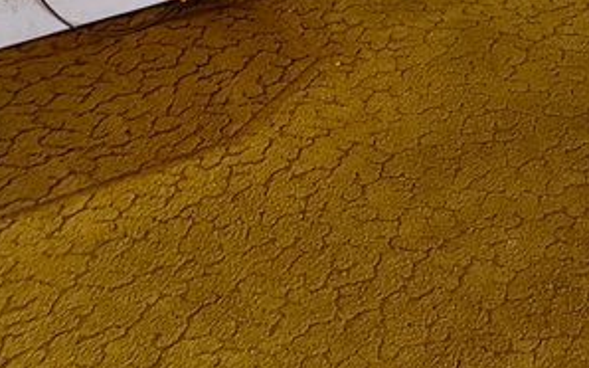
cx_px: 483
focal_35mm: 97
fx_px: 1556
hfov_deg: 21.1
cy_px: -244
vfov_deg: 12.5
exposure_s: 1/40
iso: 1000
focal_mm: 6.76
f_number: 1.78
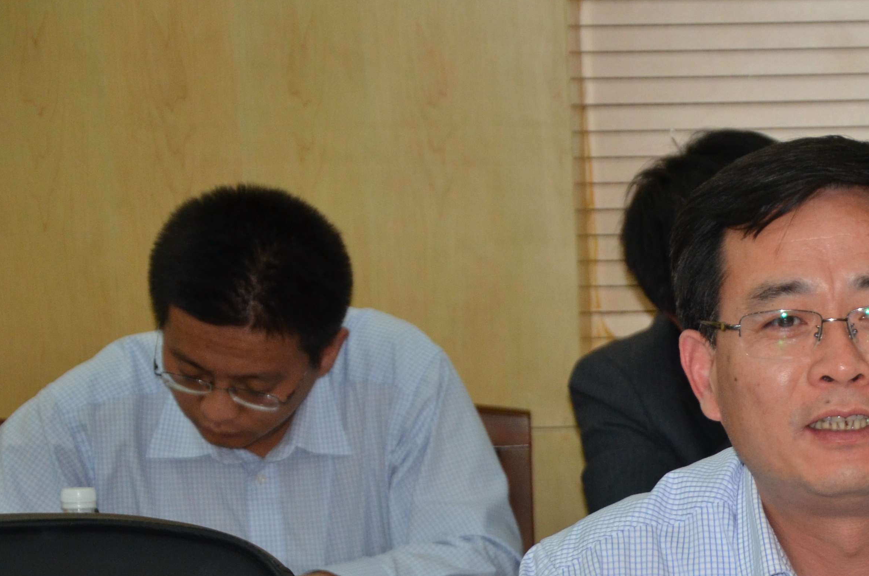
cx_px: 859
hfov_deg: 9.9
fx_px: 4986
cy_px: 587
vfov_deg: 6.6
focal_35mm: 207
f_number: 5.3
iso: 800
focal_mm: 66
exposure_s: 1/60
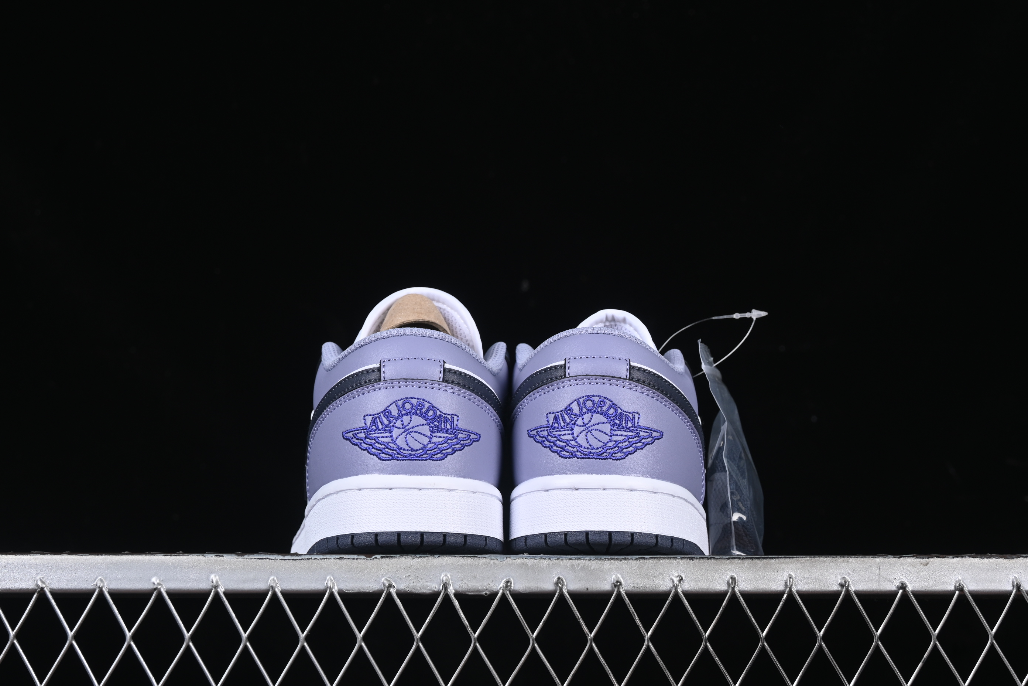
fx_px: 2141
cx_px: 514
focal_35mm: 75
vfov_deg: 18.2
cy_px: 343
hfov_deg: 27.0
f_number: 8
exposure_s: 1/80
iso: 160
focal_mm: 50
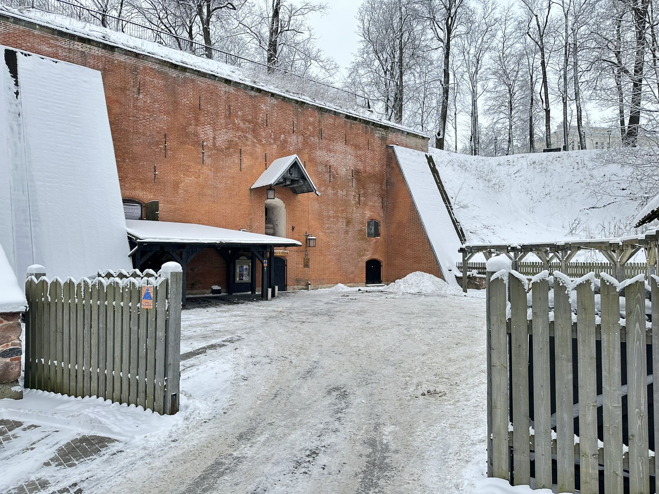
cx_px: 330
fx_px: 457
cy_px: 247
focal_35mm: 24
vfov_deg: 56.8
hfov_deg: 71.6
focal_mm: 6.86
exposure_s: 1/121
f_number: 1.78
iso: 125
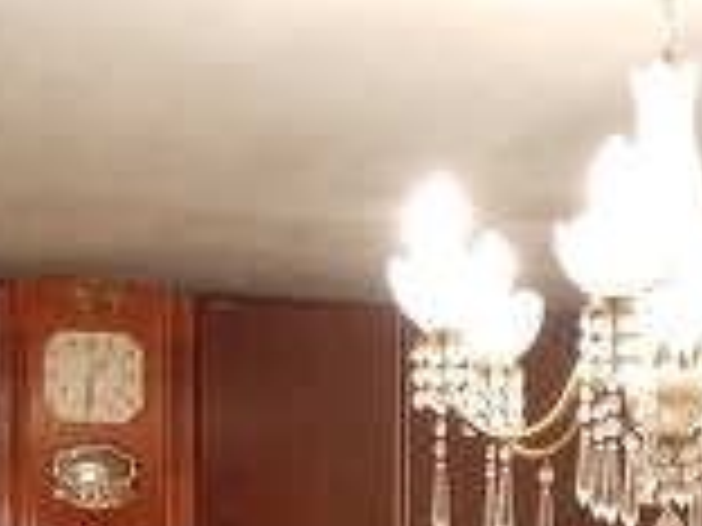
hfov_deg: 18.3
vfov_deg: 12.4
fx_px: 2170
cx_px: 184
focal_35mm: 107
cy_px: 998
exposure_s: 1/33.3
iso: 375
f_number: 1.8
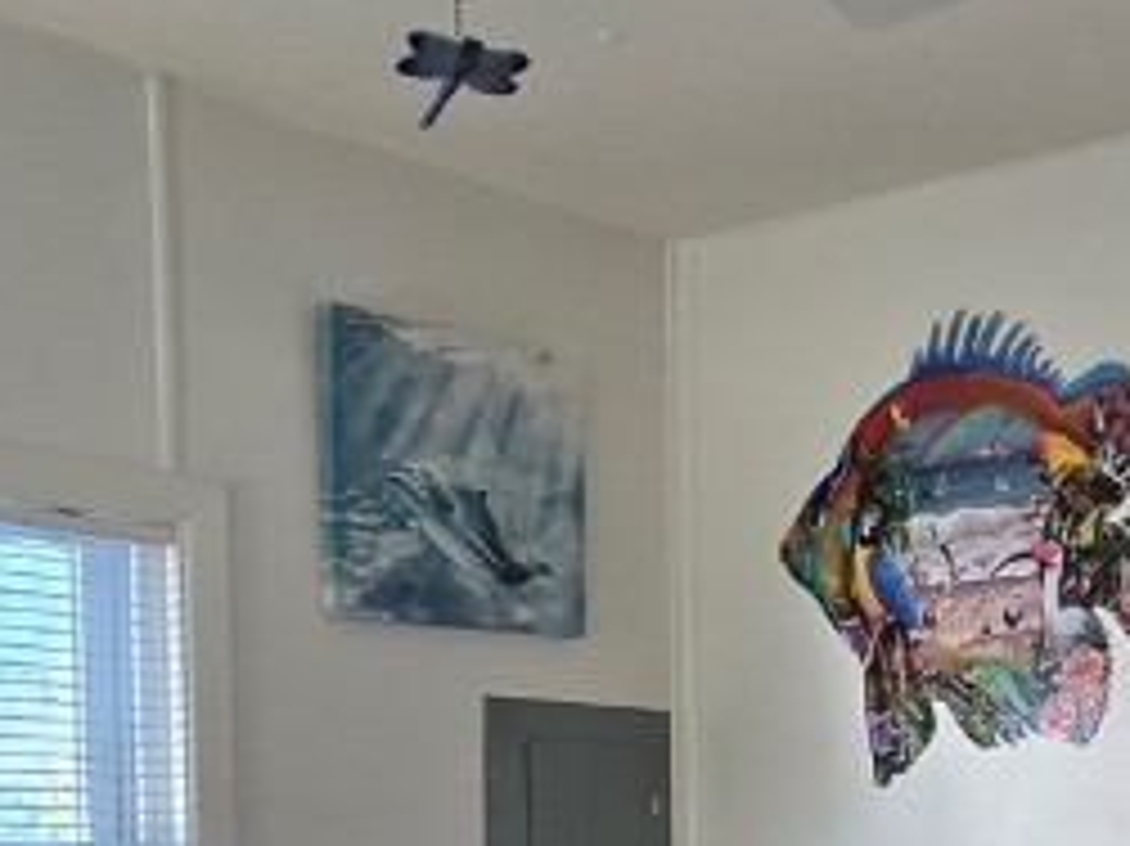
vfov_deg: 24.7
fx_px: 1729
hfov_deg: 32.7
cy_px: 1030
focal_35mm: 53
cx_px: 1175
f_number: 2.2
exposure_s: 1/60
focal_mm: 2.2
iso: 125
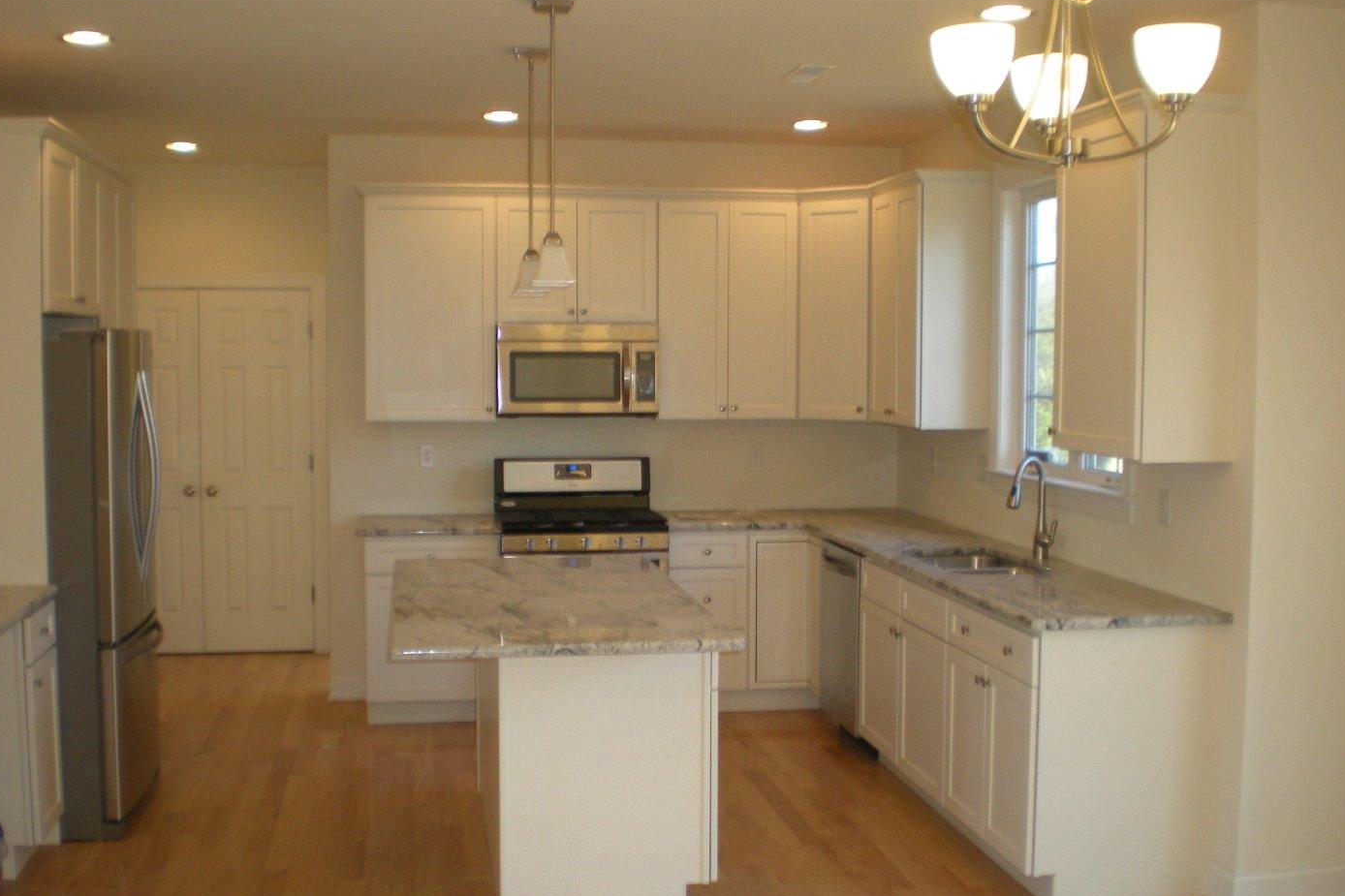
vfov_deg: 32.6
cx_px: 674
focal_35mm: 41
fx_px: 1532
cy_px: 454
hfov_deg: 47.4
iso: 141
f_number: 3.1
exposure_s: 1/61
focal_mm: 6.3
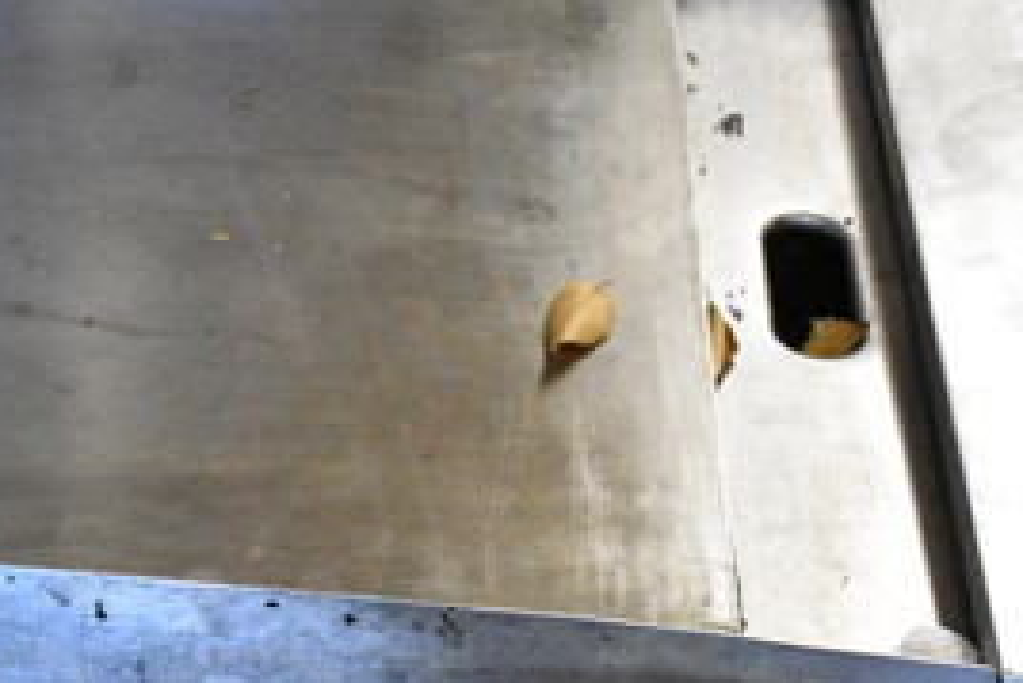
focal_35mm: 92
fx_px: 2620
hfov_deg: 21.8
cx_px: 202
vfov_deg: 14.5
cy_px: 744
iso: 6400
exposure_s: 1/250
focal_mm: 27
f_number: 5
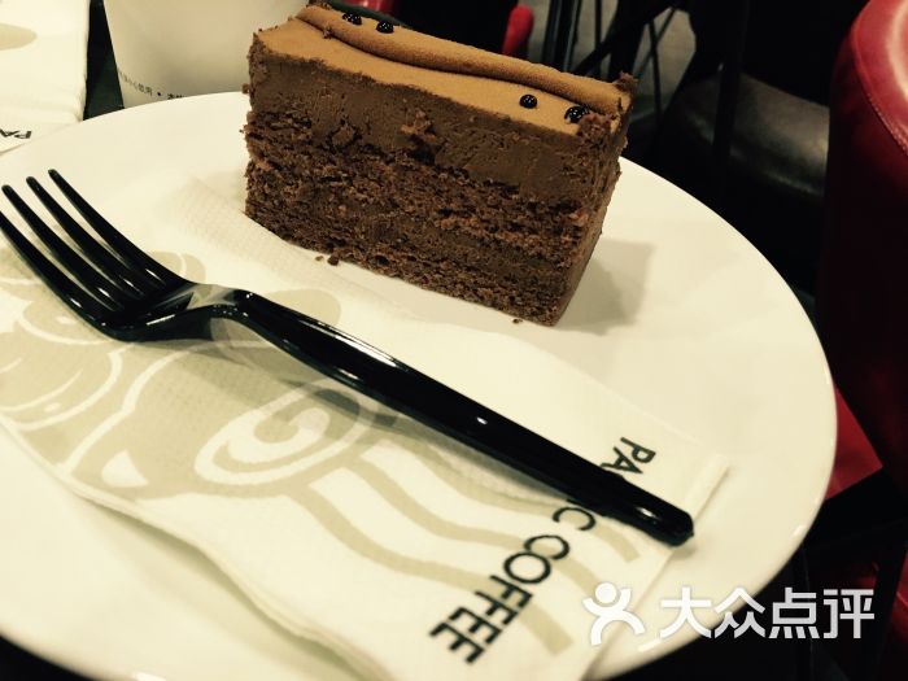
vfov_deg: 48.2
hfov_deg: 61.7
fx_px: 761
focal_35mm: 29
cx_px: 454
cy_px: 340
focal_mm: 4.15
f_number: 2.2
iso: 160
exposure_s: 1/33
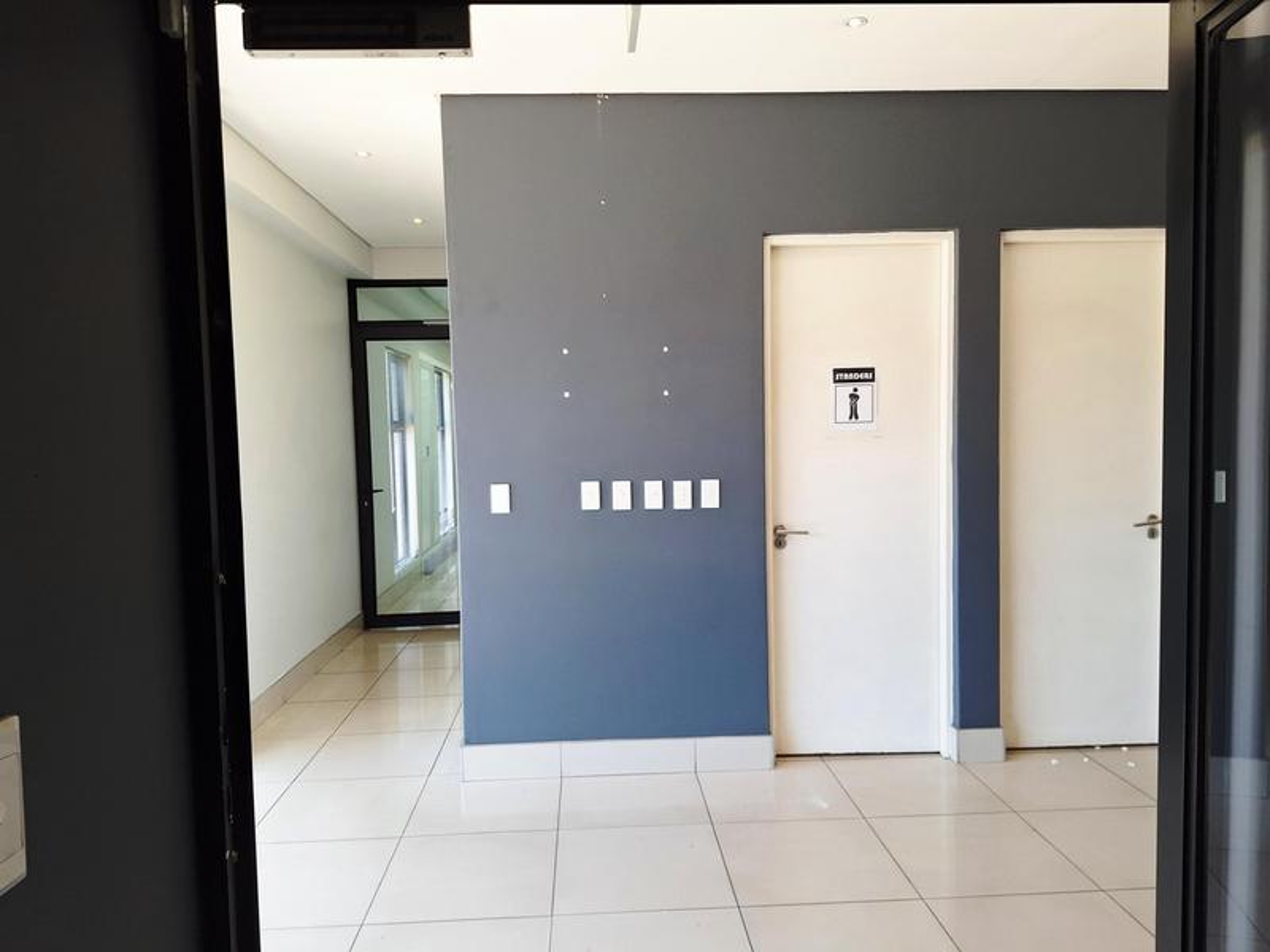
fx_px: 844
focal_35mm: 23
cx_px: 635
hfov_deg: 73.9
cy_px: 476
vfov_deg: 58.9
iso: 50
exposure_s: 1/50
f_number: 1.8
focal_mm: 5.54
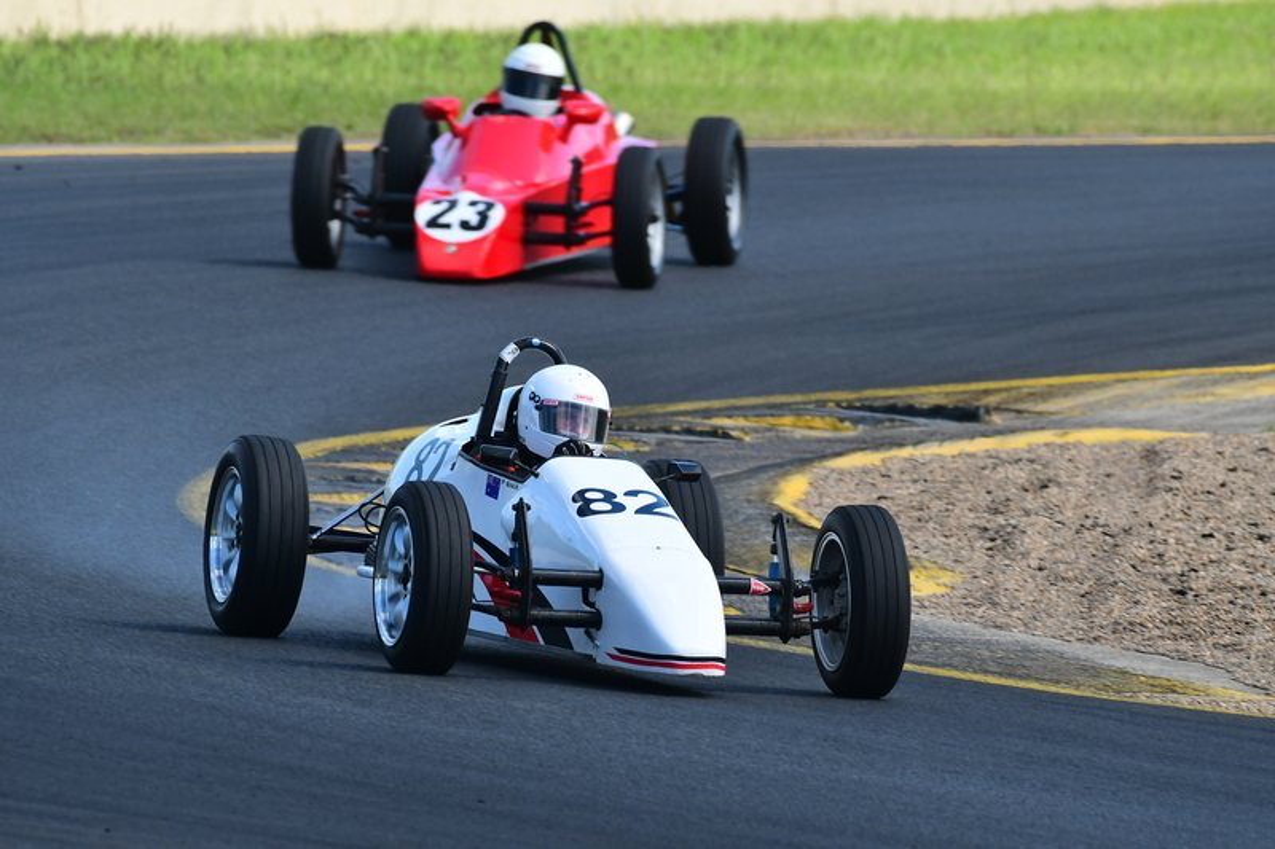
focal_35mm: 750
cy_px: 424
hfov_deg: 2.8
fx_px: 26555
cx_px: 638
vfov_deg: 1.8
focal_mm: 500
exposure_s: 1/640
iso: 500
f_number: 8
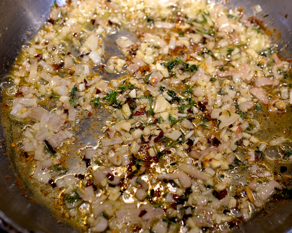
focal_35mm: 51
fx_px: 441
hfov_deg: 36.6
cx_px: 155
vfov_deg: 29.7
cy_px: 117
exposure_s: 1/52
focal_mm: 30
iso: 125
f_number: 2.8
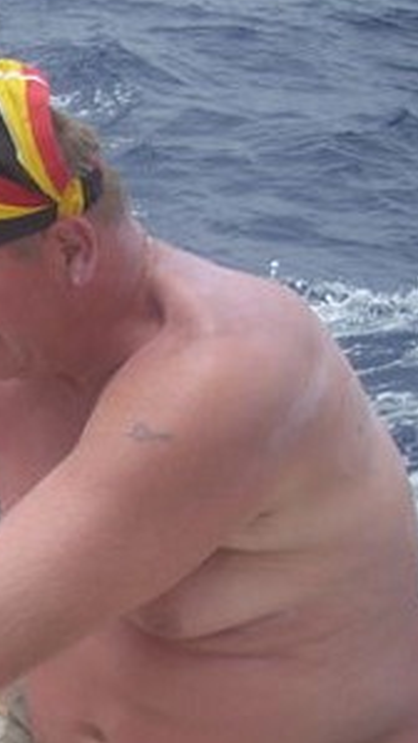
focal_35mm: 85
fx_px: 1676
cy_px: 467
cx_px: -211
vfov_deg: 24.9
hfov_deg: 13.4
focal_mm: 6.2
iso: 64
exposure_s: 1/229
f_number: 5.6
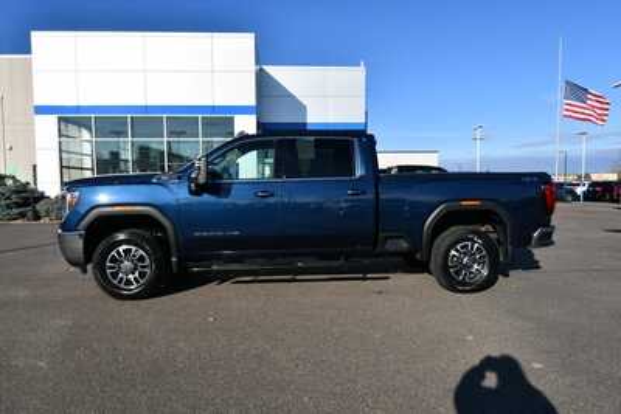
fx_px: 380
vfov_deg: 57.3
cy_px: 207
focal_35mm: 22
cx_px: 310
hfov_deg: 78.6
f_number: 10
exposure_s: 1/400
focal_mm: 15
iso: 100
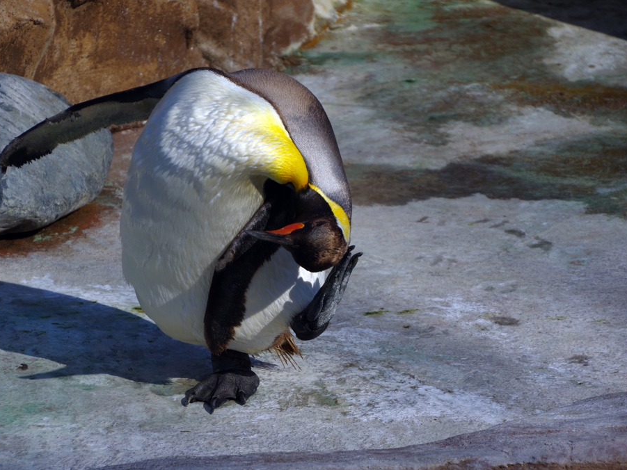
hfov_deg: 7.6
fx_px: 4746
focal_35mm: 262
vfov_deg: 5.7
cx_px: 313
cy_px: 236
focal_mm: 160
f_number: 7.1
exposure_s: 1/800
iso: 100
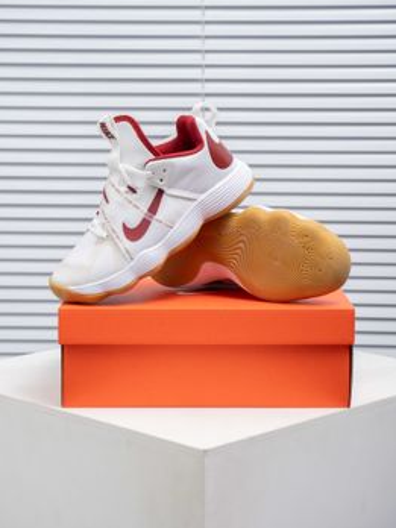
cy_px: 259
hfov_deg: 17.8
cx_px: 201
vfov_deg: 23.6
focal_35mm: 83
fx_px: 1266
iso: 100
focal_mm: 75
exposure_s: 1/125
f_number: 5.6
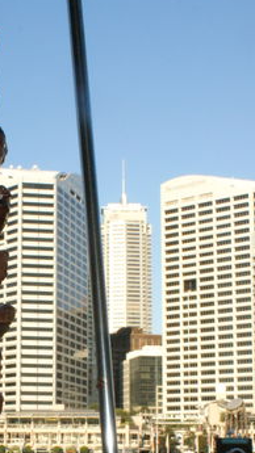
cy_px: 358
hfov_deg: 16.4
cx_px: -8
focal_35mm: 72
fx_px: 866
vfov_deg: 28.8
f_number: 25
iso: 1600
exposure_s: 1/160
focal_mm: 22
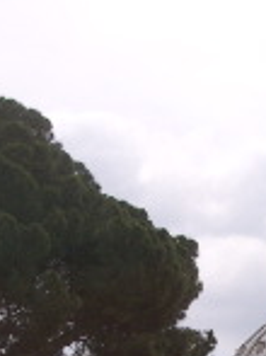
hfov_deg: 8.3
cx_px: 291
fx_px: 1816
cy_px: 470
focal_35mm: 177
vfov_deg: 10.9
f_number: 5.6
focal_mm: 10.2
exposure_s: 1/320
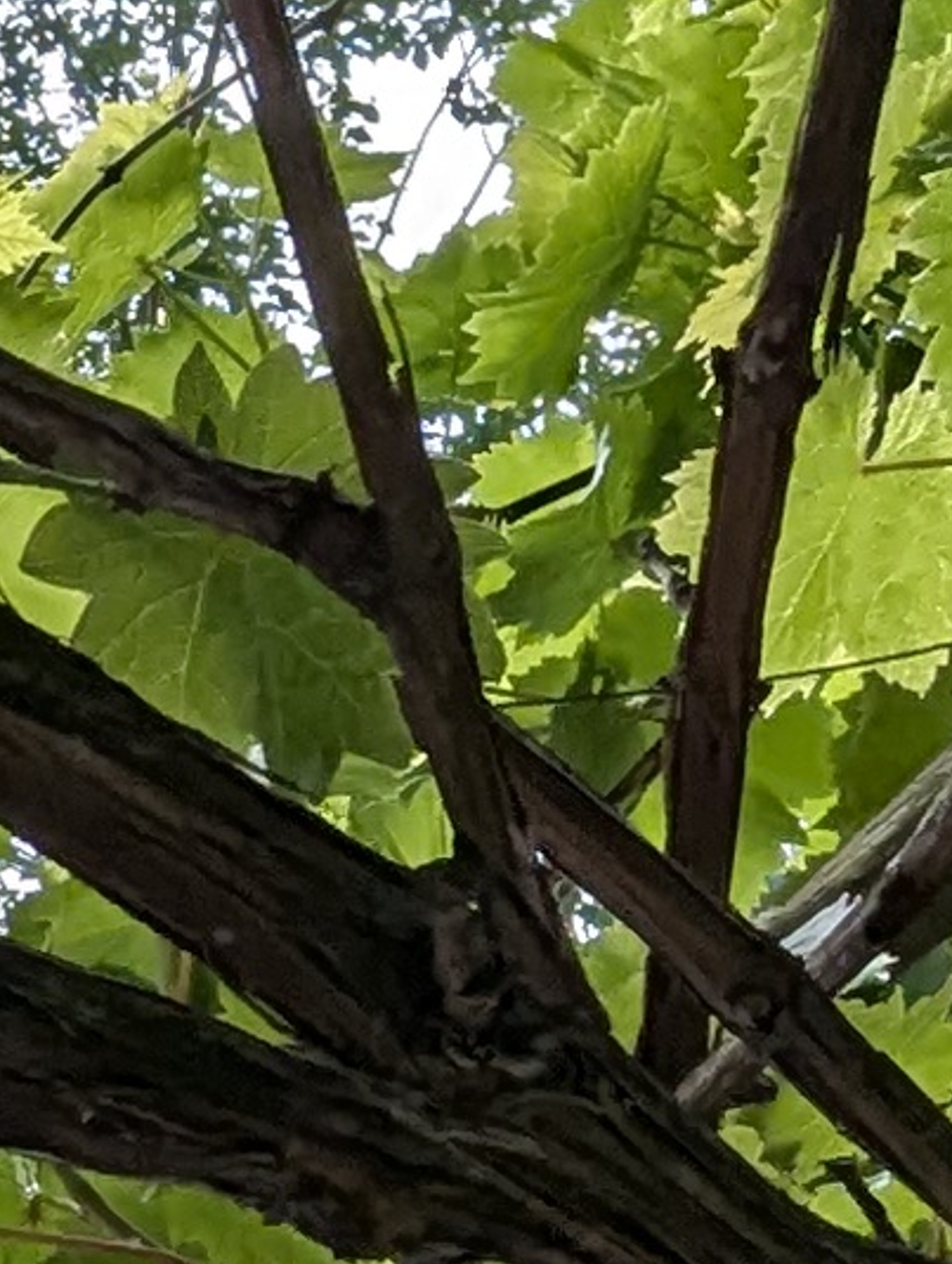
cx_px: -723
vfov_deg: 16.1
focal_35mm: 122
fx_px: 4461
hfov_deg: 11.4
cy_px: 825
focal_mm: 2.35
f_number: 2.2
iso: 60
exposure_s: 1/894
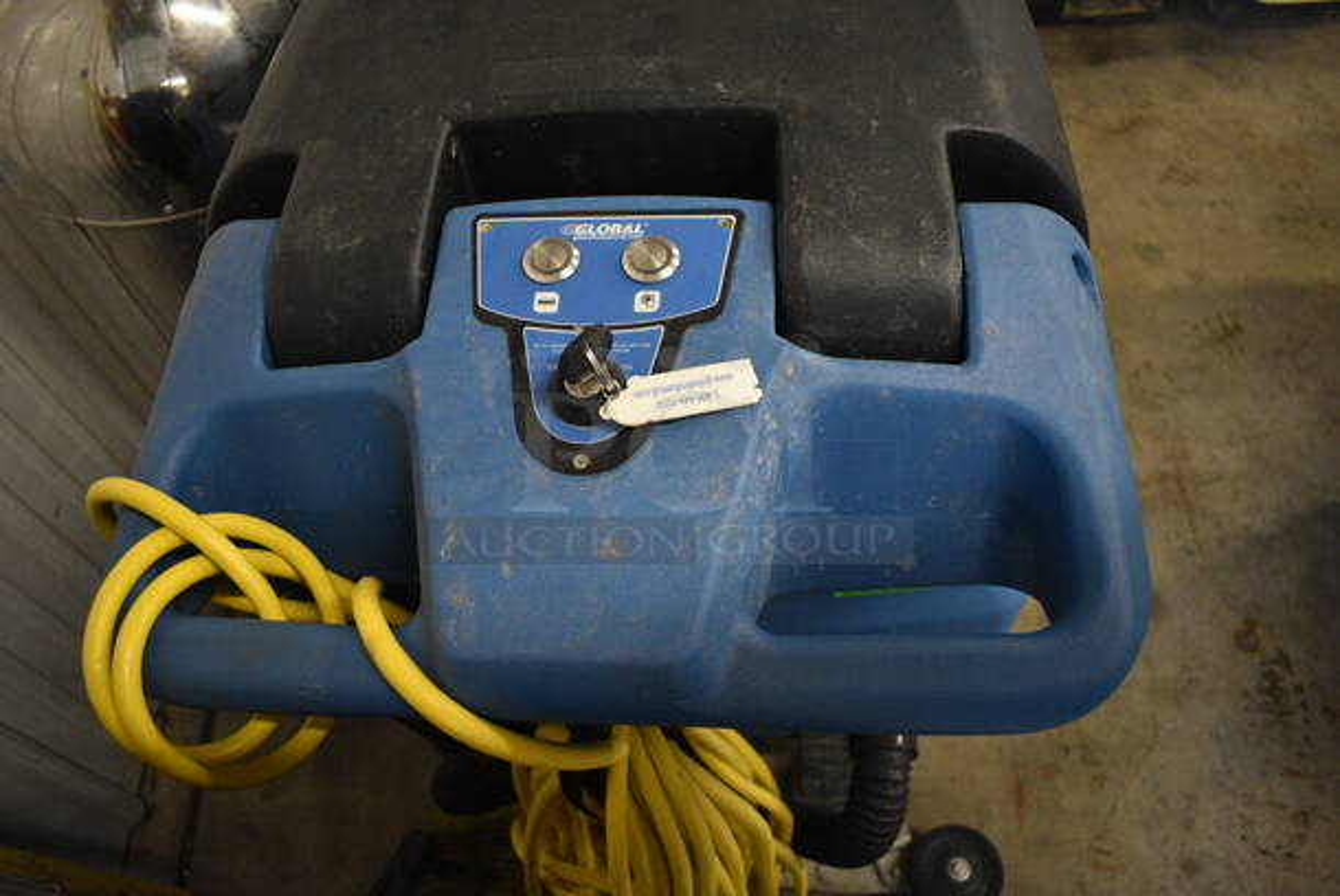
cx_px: 670
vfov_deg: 48.0
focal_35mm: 27
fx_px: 1006
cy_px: 448
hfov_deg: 67.3
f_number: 3.5
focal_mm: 18
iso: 2500
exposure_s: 1/125
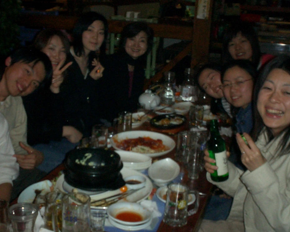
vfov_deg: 30.2
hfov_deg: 37.3
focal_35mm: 50
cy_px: 111
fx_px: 429
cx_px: 125
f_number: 3.5
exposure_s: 1/40
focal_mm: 5.6
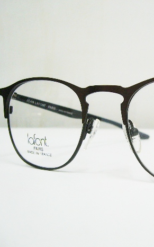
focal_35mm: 51
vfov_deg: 39.6
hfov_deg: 24.4
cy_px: 120
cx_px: 147
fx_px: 343
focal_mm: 5.8
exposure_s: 1/50
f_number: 2.8
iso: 100
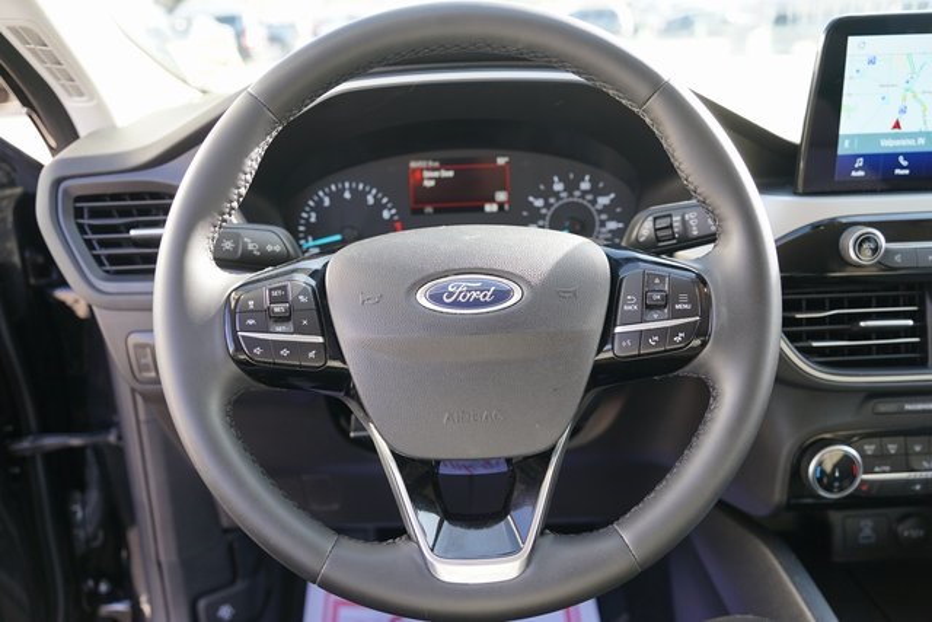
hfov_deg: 65.5
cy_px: 311
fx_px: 725
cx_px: 466
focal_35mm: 28
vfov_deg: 46.4
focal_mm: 28
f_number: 4
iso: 160
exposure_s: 1/60
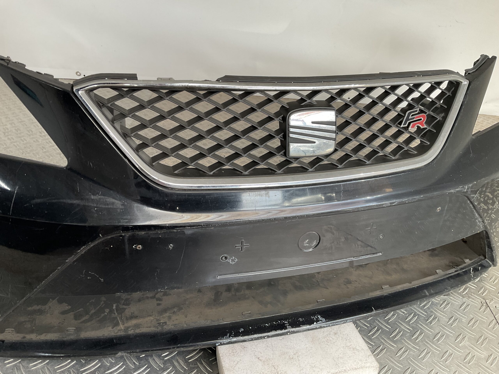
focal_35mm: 29
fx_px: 418
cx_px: 250
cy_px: 187
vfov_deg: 48.2
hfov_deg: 61.7
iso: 40
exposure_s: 1/100
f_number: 1.8
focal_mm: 3
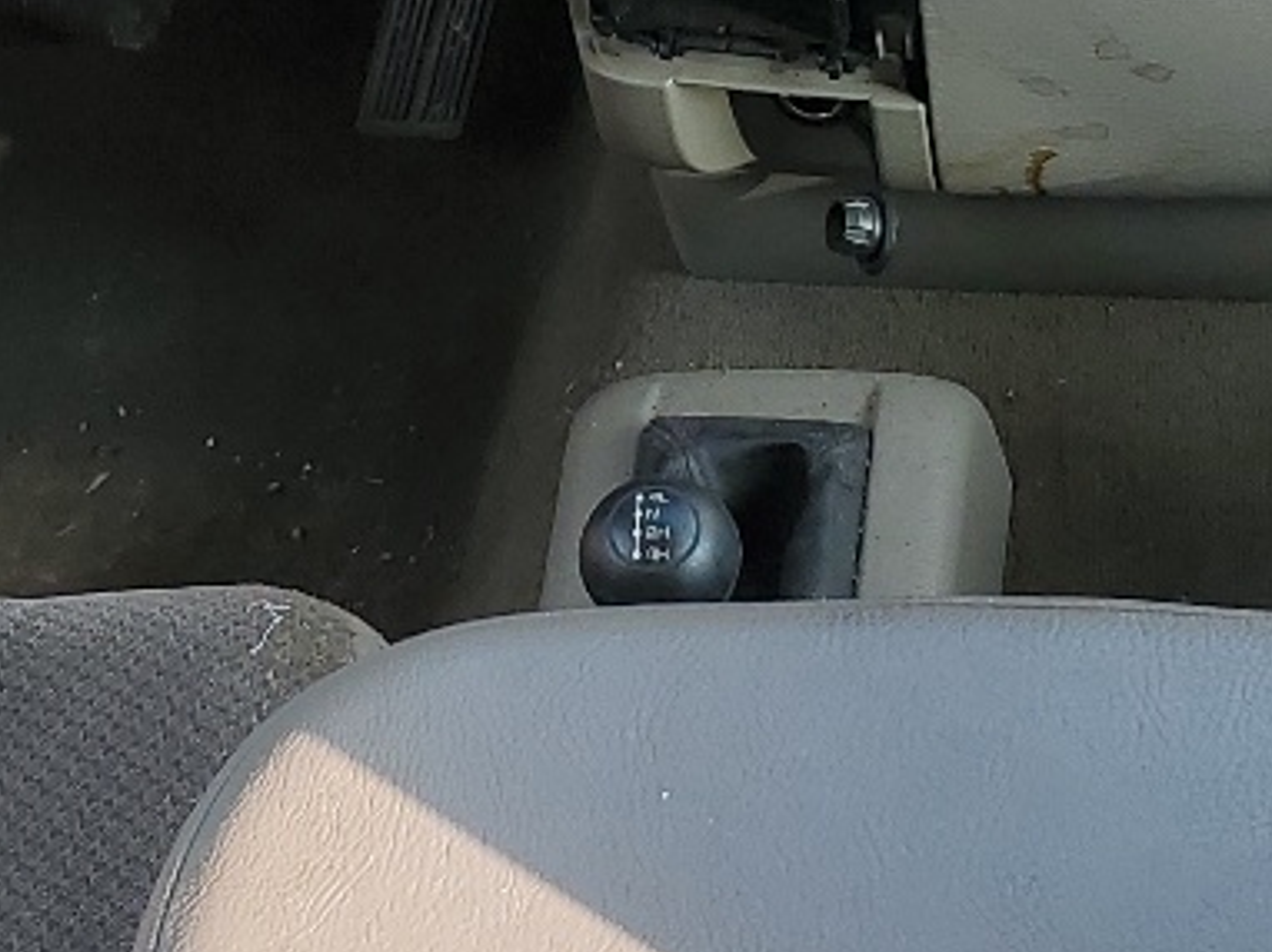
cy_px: 20
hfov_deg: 18.0
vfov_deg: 13.4
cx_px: 719
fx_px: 4003
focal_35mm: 109
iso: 50
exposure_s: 1/312
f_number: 1.5
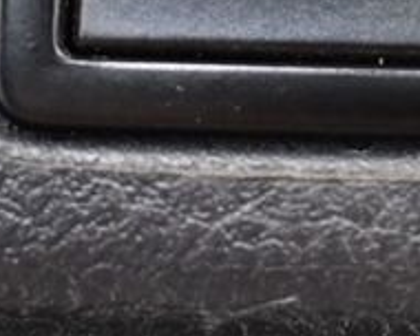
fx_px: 2511
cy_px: -75
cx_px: 495
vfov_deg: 7.6
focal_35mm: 202
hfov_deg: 9.4
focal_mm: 32
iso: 4000
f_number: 4.5
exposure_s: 1/60
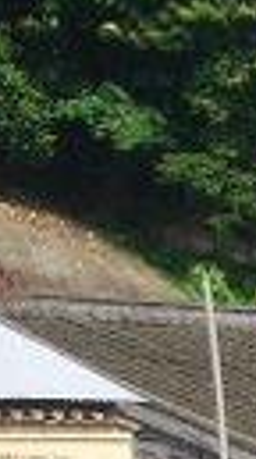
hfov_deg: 5.5
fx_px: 2404
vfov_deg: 10.4
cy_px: 745
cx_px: 953
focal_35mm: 198
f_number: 4
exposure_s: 1/400
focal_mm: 4.8
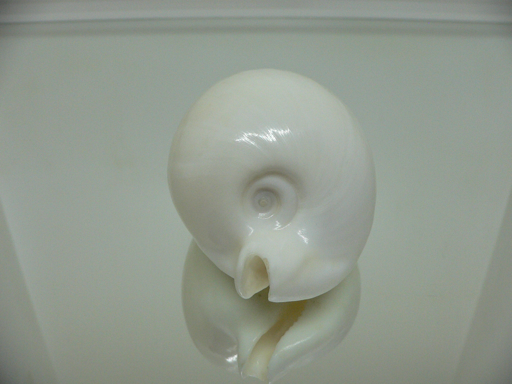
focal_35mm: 35
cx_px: 256
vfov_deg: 40.7
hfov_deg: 52.6
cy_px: 192
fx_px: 518
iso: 200
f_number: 2.8
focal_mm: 4.6
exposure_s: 1/60
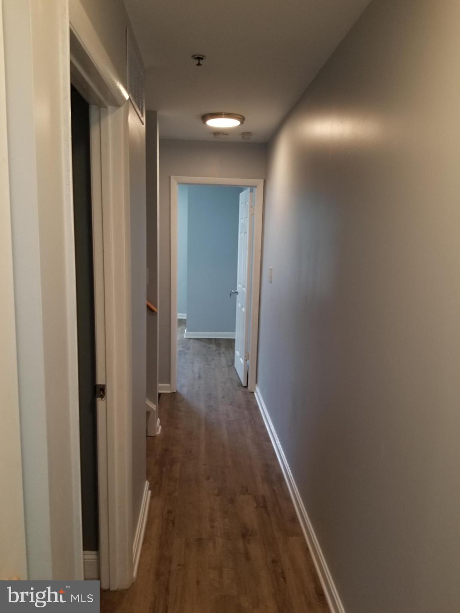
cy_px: 306
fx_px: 461
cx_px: 230
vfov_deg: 67.3
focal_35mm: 26
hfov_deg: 53.1
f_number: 1.7
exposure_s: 1/60
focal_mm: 4.3
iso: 64
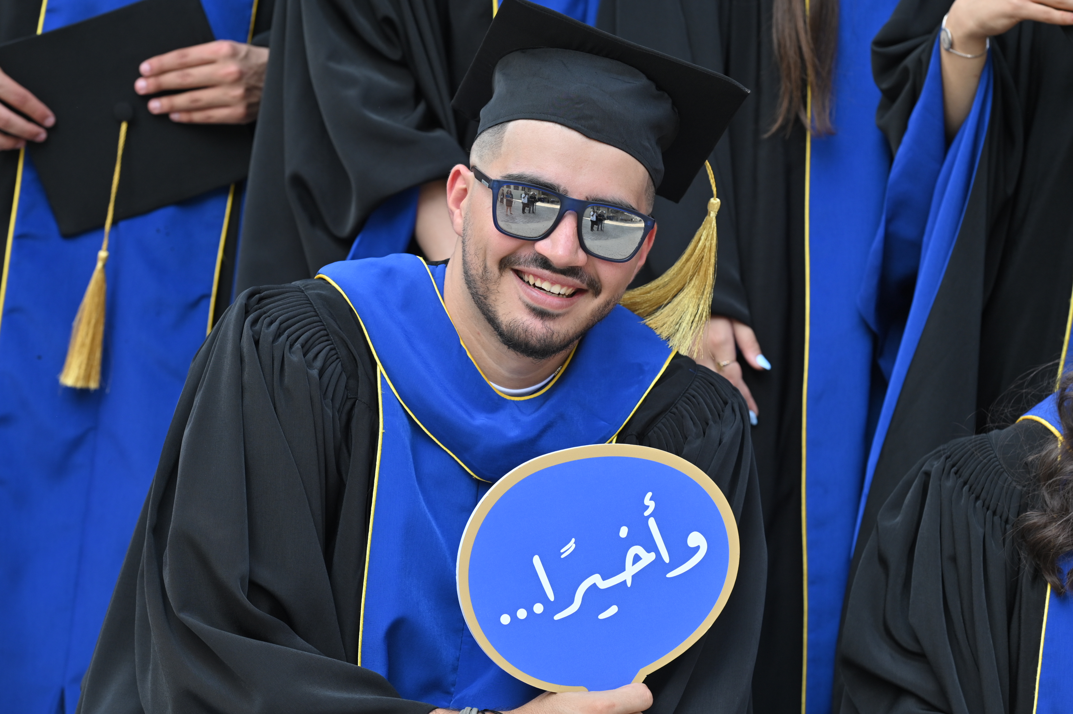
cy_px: 357
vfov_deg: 11.0
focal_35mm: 125
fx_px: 3724
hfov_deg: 16.4
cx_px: 536
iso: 320
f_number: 5.6
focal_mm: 125
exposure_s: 1/250
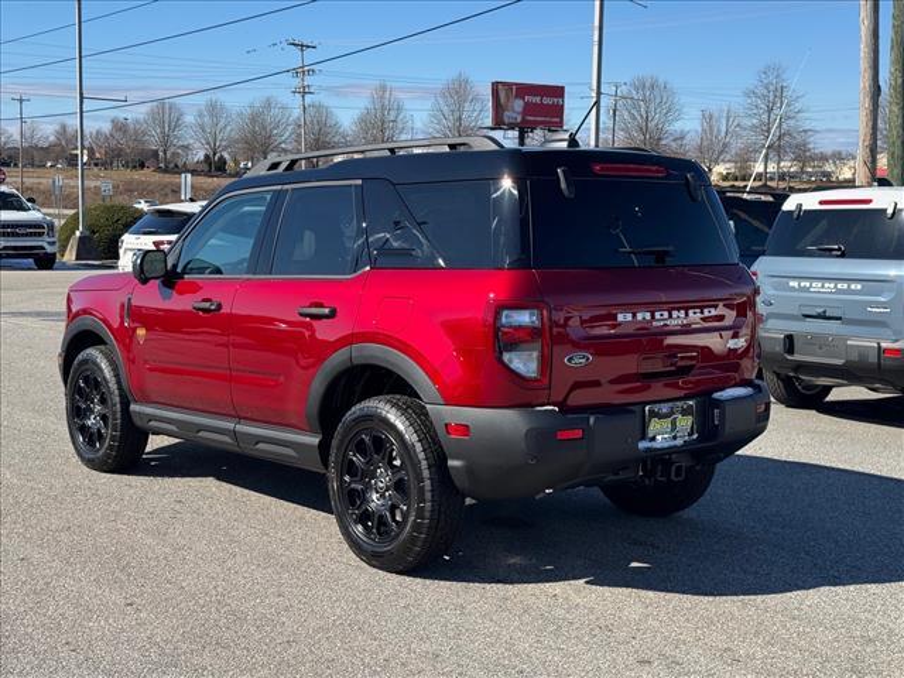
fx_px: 1254
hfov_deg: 39.7
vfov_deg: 30.3
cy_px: 339
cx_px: 452
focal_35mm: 48
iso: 64
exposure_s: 1/2833
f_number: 1.78
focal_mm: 6.76
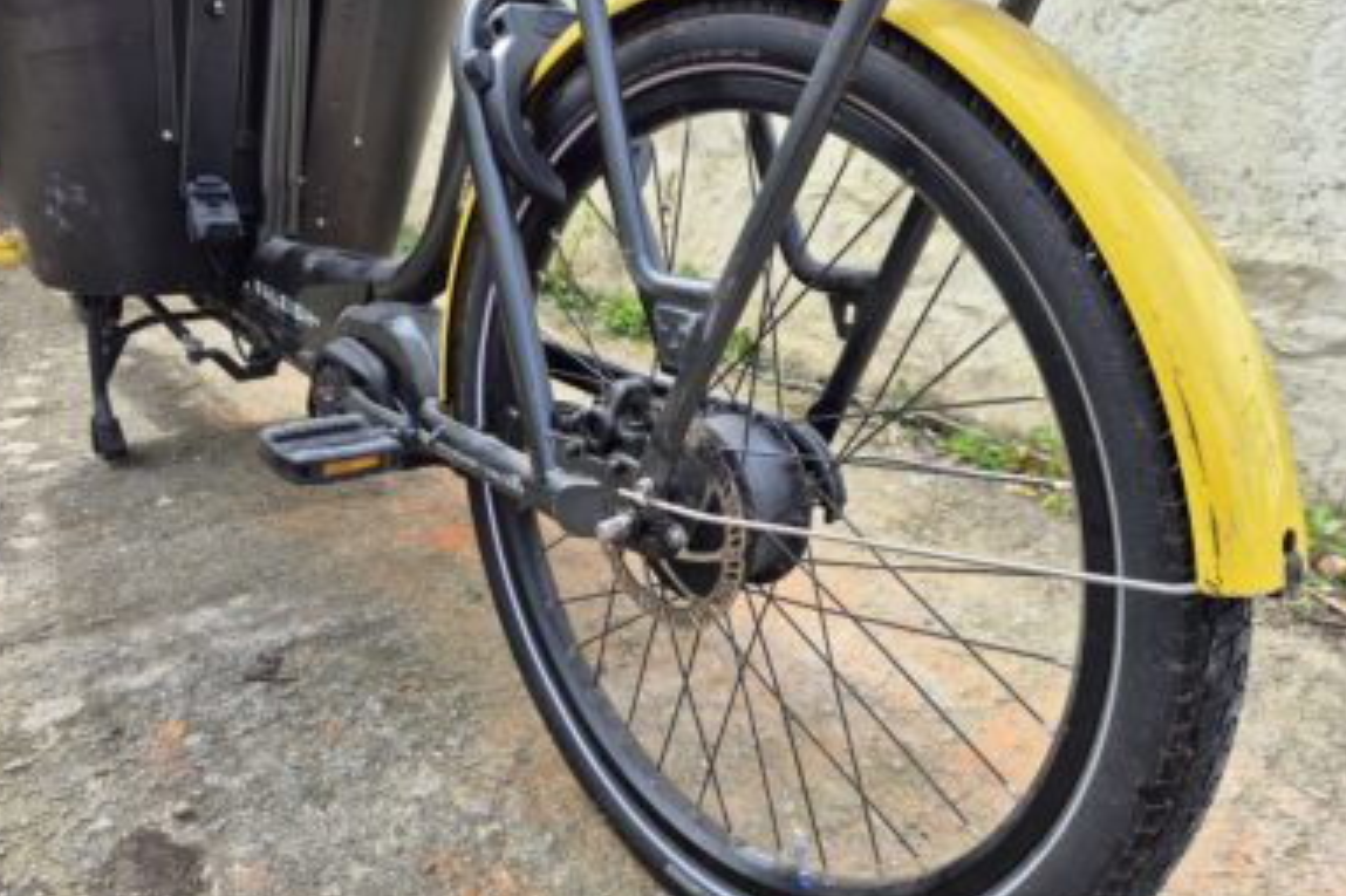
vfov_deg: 51.2
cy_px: 404
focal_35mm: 25
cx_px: 650
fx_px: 934
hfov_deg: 71.5
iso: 25
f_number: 1.8
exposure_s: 1/377
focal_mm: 5.4
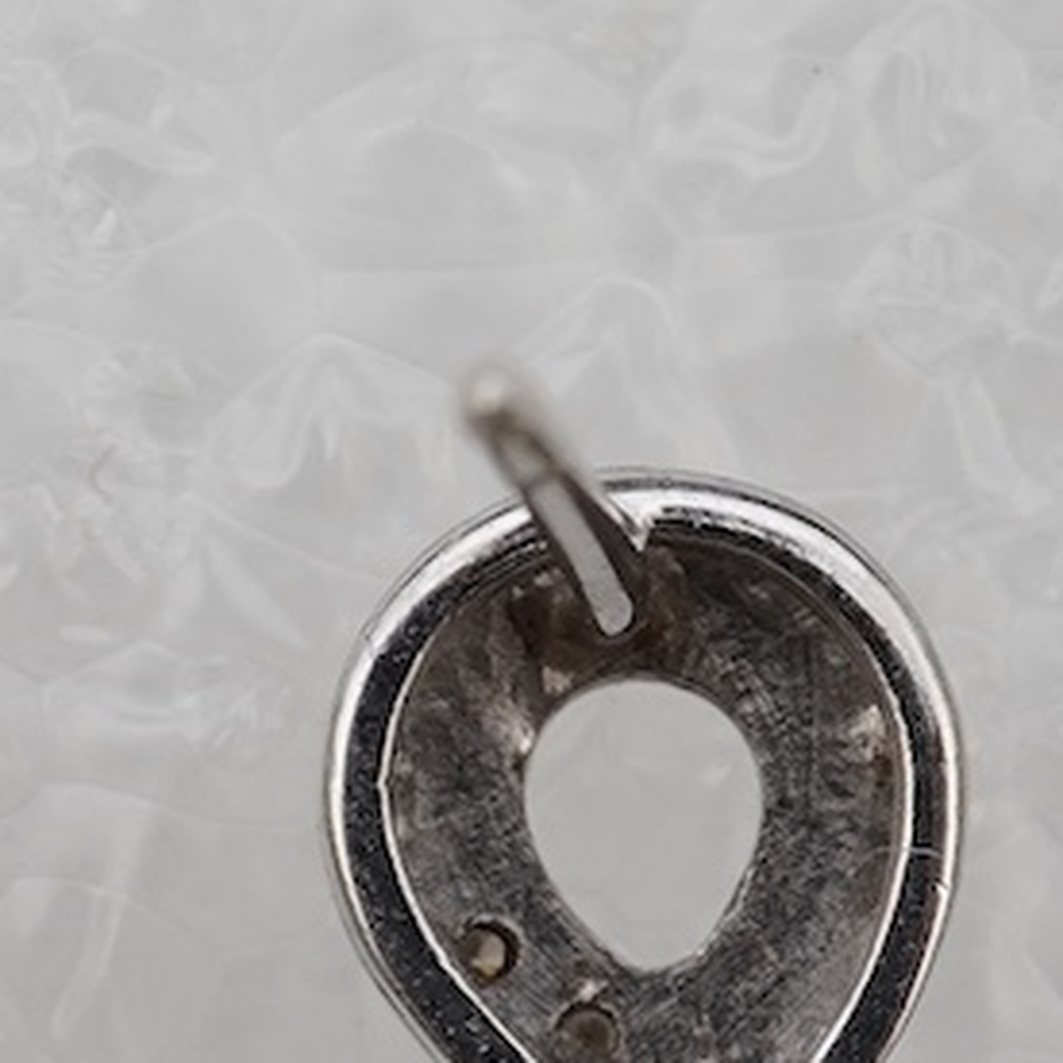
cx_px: 17
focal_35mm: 234
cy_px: 1146
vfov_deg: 7.4
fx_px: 8130
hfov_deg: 7.5
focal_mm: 30
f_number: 16
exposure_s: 1/125
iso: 400
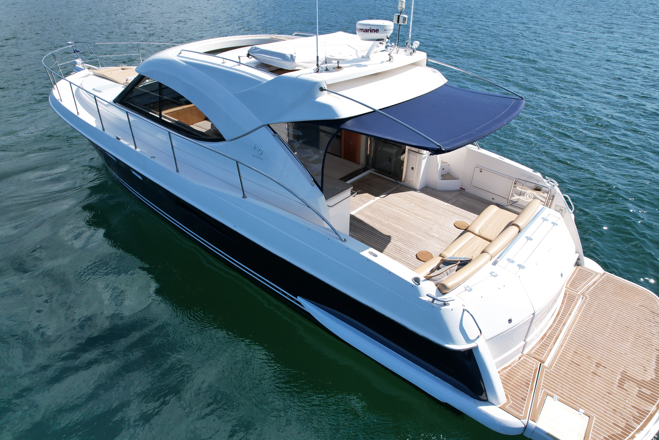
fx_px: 403
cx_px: 330
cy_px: 220
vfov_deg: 57.2
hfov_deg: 78.6
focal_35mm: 22
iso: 100
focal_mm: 8.38
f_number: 2.8
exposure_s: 1/1600
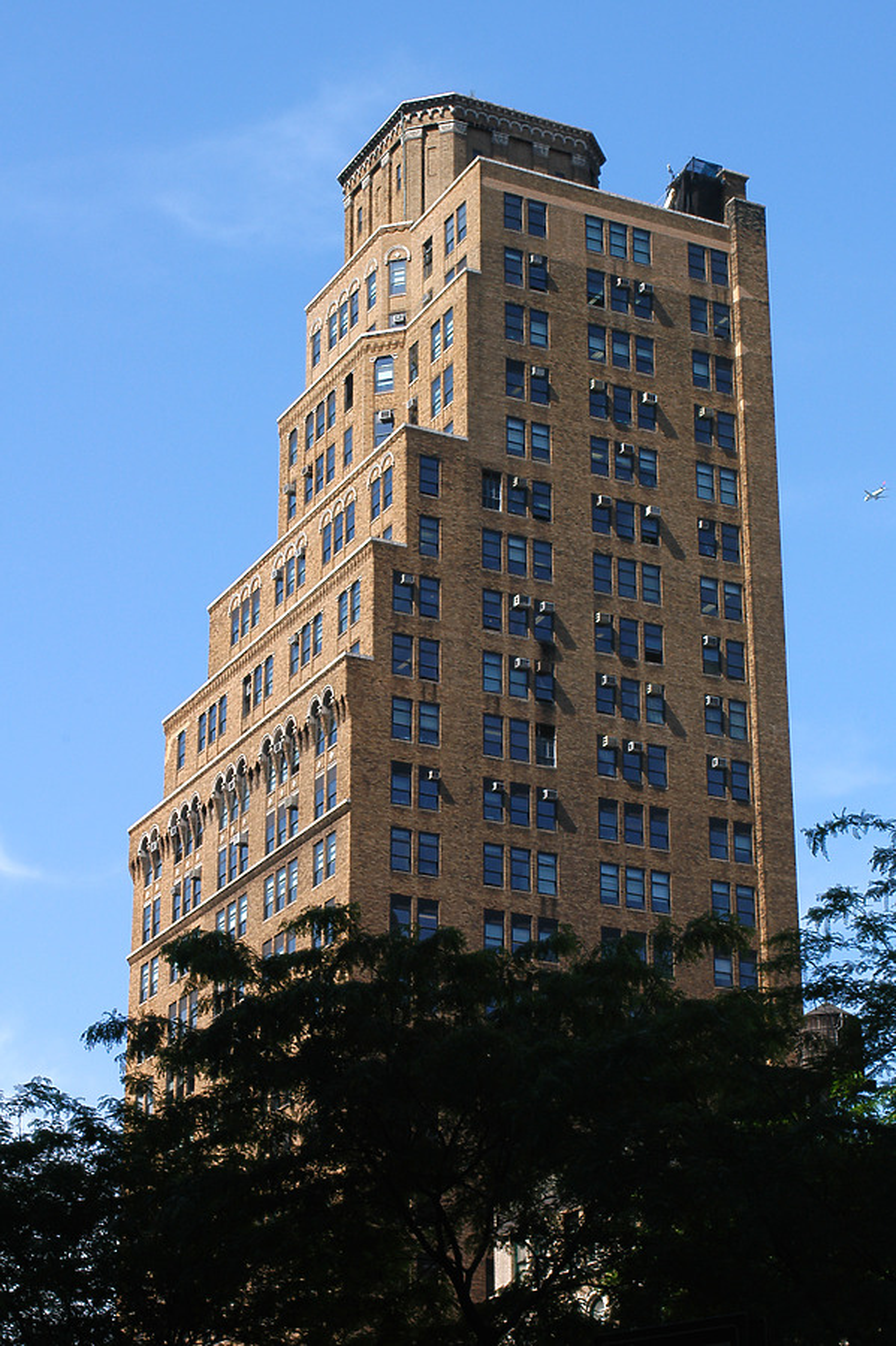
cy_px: 673
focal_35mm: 78
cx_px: 448
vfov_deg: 26.0
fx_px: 2915
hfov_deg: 17.5
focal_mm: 52
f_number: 9
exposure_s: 1/250
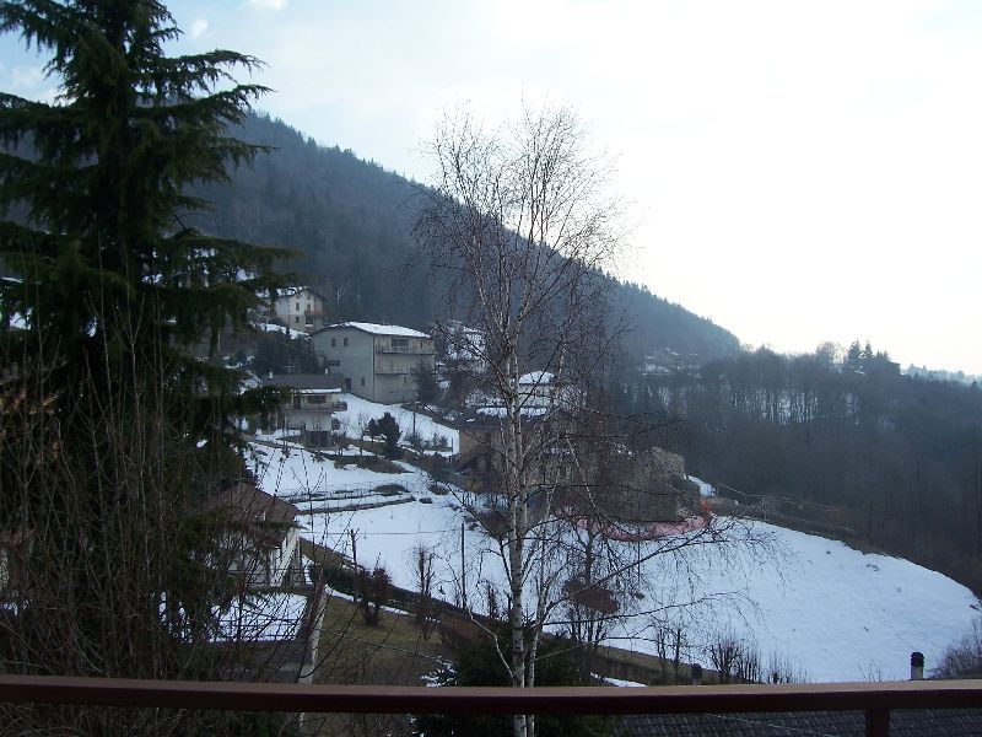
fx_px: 965
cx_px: 491
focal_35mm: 34
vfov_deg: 41.8
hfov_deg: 54.0
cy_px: 368
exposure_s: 1/350
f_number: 5.6
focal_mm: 5.6
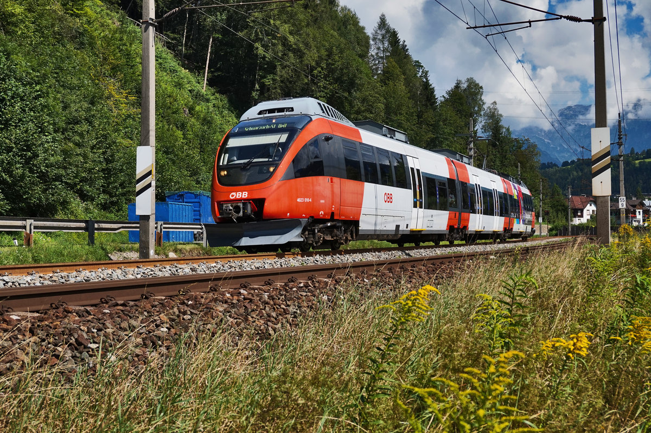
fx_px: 921
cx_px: 326
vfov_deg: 26.4
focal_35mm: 51
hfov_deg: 38.9
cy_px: 216
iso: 400
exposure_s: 1/1600
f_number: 8
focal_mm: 34
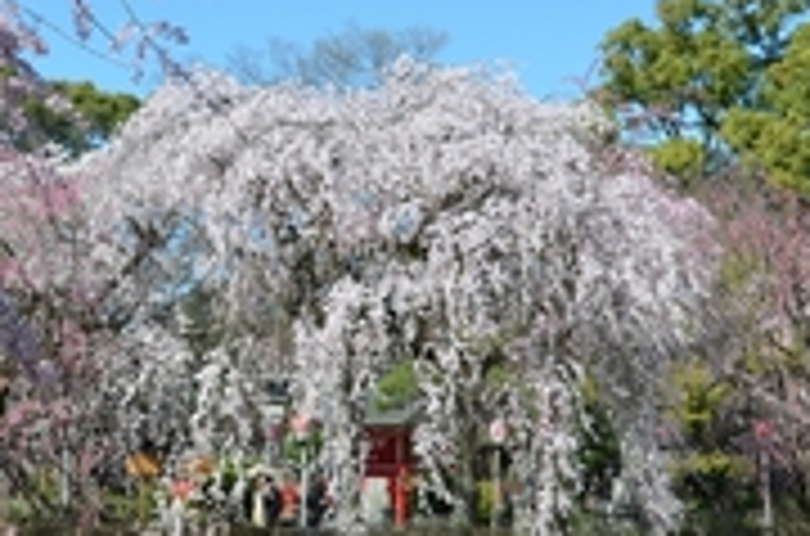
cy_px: 331
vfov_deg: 19.3
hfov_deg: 28.9
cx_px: 331
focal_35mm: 70
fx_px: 1571
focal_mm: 18
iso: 125
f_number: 8
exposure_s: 1/250
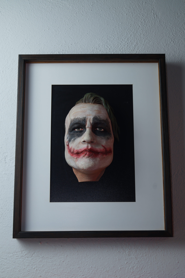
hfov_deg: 29.8
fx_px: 347
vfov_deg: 43.6
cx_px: 92
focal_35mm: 45
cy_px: 139
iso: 100
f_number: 10
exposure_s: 1/3
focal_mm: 30
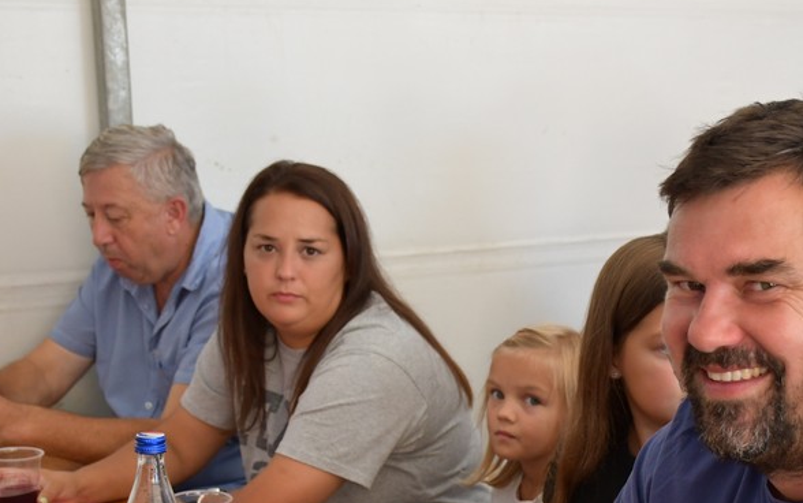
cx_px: 503
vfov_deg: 18.2
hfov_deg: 28.9
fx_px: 1554
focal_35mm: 71
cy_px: 394
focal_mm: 27
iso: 800
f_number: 4
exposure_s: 1/250
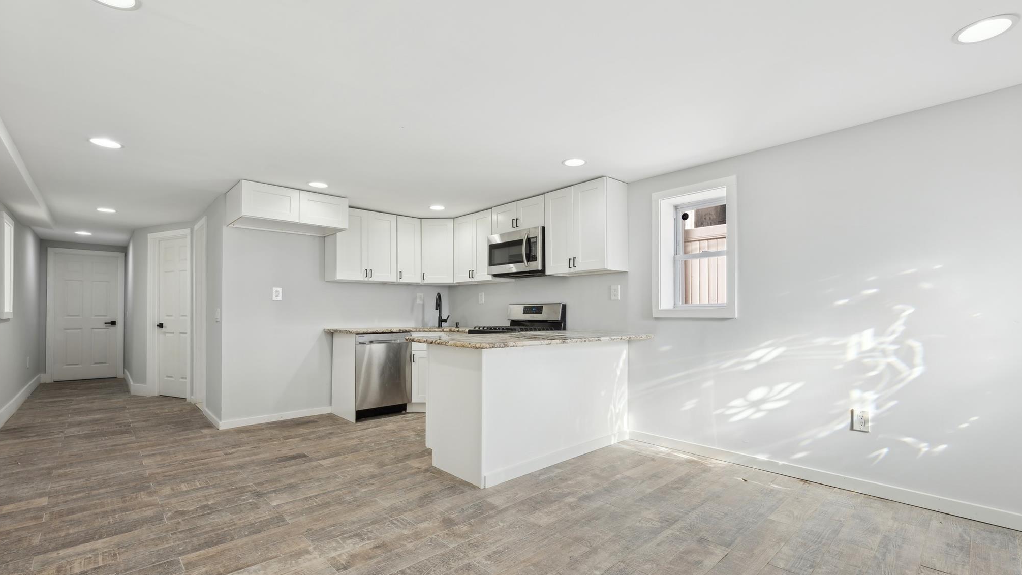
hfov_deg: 97.5
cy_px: 306
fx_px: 448
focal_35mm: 17
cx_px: 513
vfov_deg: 65.3
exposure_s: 1/5
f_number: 11
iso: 100
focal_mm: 15.5
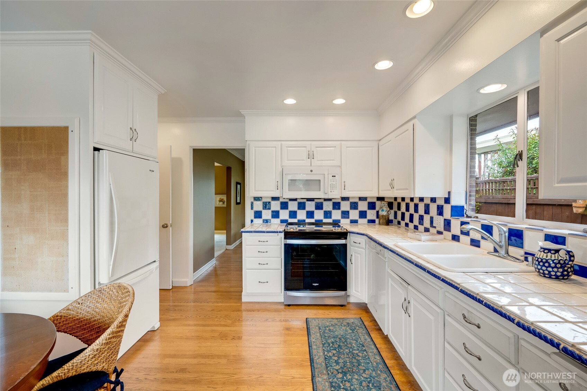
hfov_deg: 95.0
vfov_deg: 72.0
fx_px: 269
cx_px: 294
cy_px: 196
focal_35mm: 16
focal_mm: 16.5
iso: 400
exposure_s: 1/500
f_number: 9
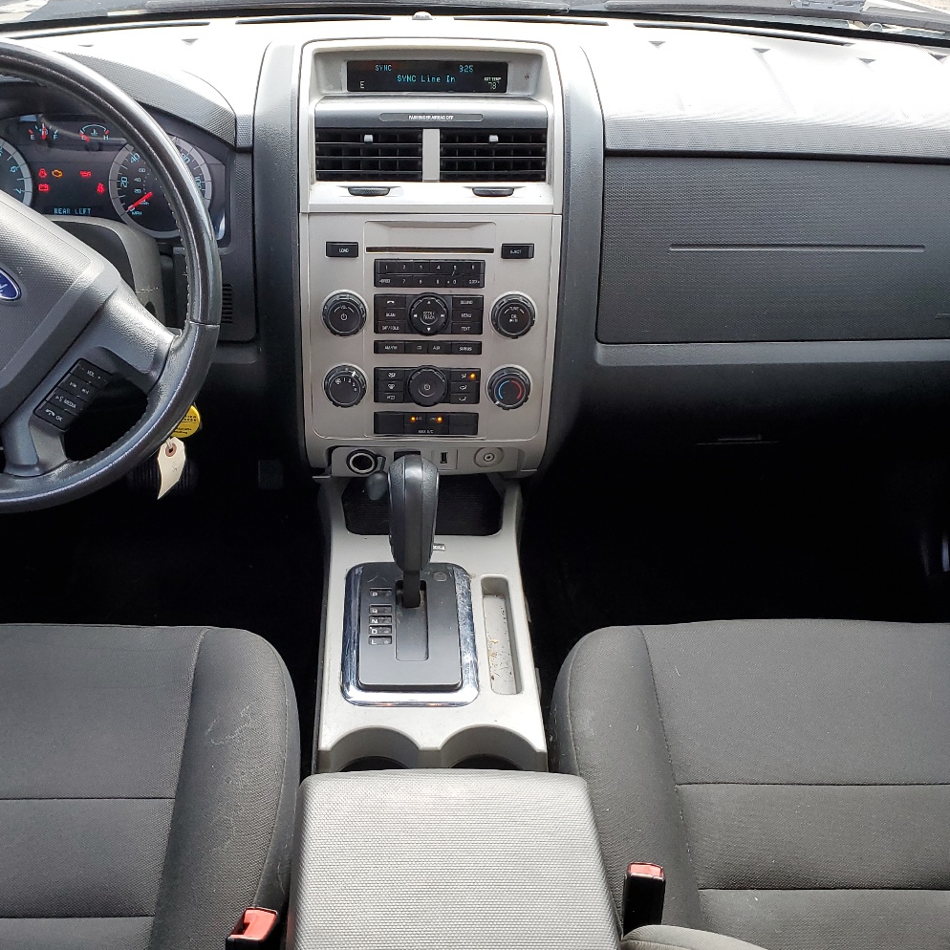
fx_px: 1149
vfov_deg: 44.9
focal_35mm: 37
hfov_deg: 44.8
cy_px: 517
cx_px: 394
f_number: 1.5
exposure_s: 1/120
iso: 77
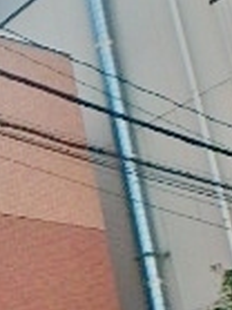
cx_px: -254
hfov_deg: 12.9
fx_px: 868
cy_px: 245
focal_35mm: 97
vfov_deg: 20.0
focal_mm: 3.7
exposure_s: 1/640
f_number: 3.5
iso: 125
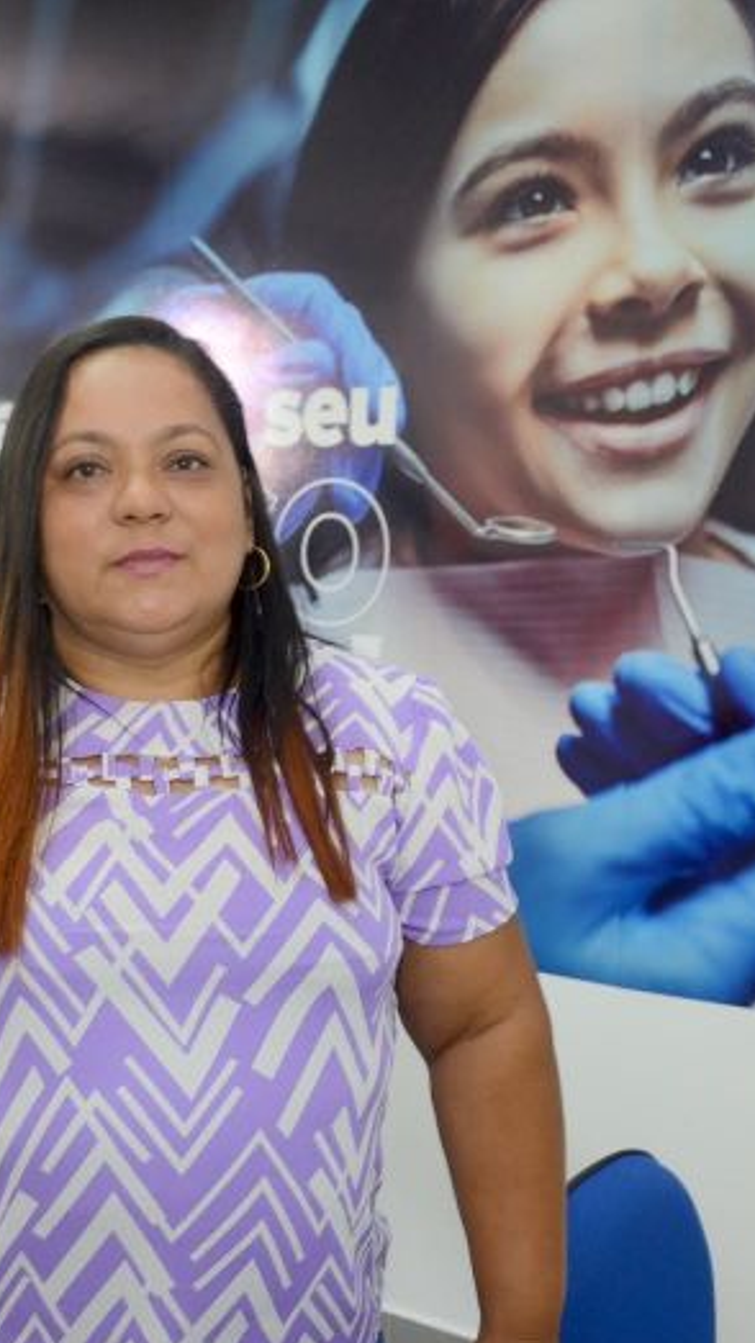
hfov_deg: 24.9
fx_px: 1709
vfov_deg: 42.9
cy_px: 678
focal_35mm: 48
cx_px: 293
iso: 800
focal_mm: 20
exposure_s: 1/60
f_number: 7.1
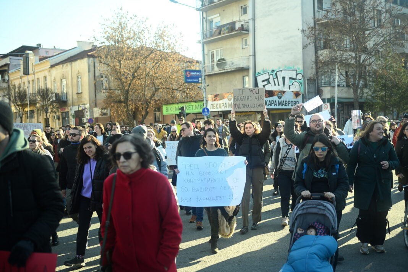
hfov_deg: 48.5
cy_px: 136
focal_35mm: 40
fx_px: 453
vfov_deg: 33.4
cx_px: 204
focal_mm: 40
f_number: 2.5
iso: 200
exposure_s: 1/1000
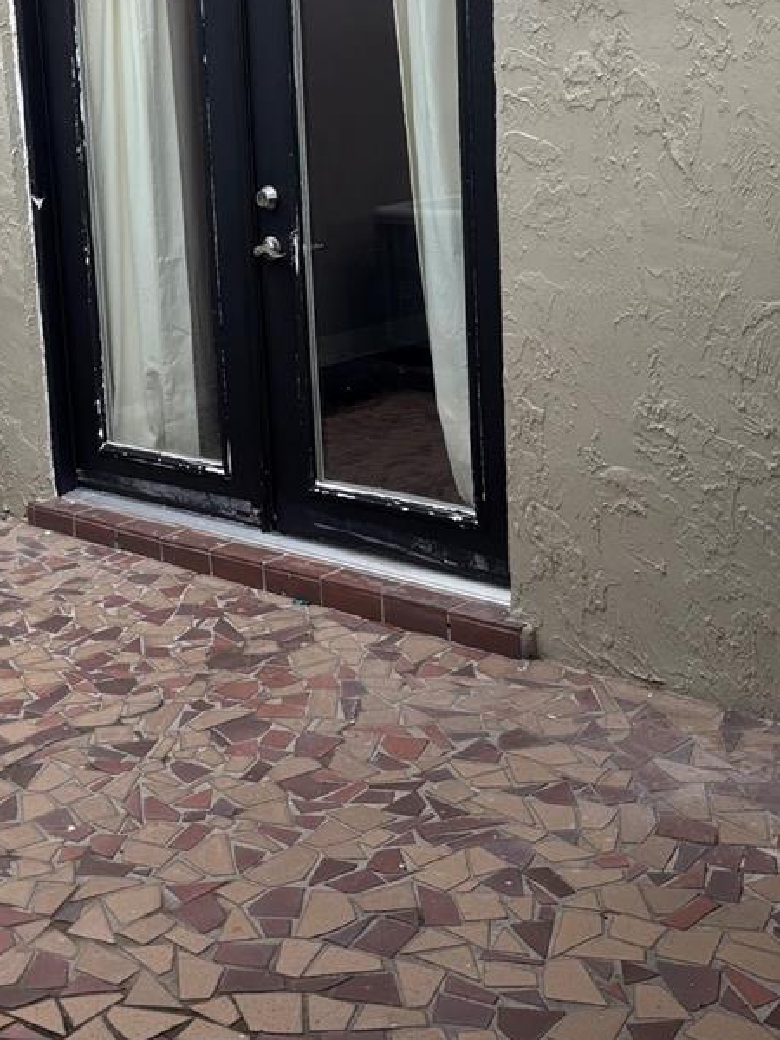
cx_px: 151
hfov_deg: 27.5
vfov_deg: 36.5
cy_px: 350
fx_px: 1562
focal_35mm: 52
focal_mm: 5.96
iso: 100
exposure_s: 1/121
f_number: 1.6
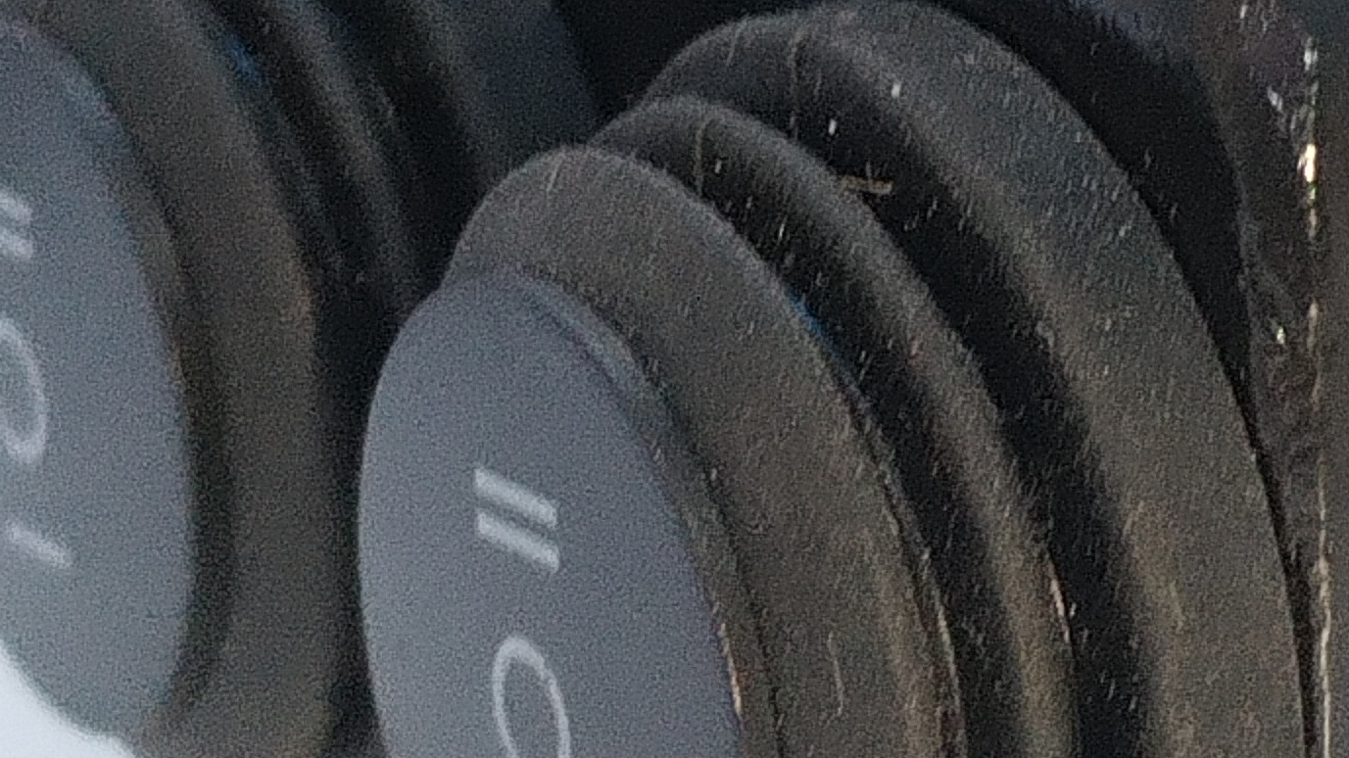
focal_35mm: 186
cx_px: 1417
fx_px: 6652
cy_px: -162
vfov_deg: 6.5
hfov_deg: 11.4
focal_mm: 4.75
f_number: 1.8
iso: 330
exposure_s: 1/60
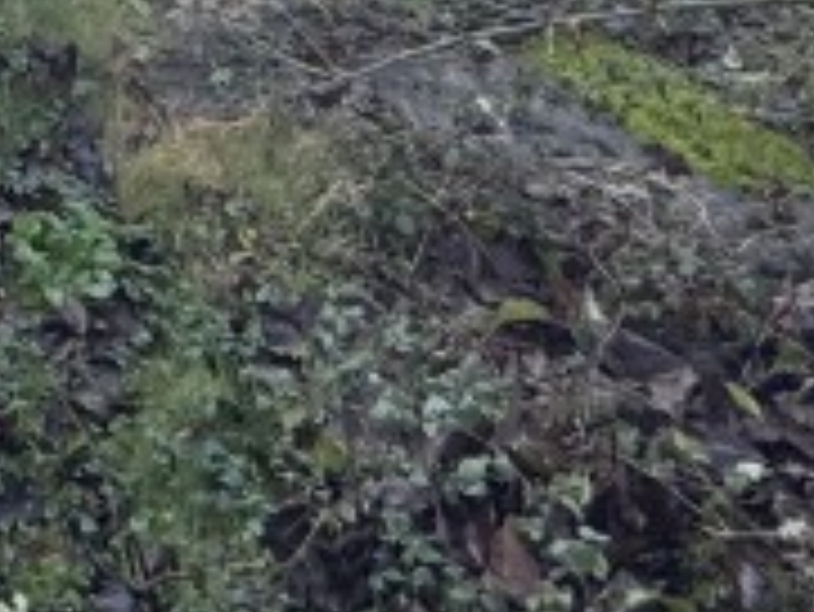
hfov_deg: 20.8
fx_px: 1859
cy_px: -806
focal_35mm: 79
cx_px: -423
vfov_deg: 13.9
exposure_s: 1/173
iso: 40
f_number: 2.2
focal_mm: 2.22
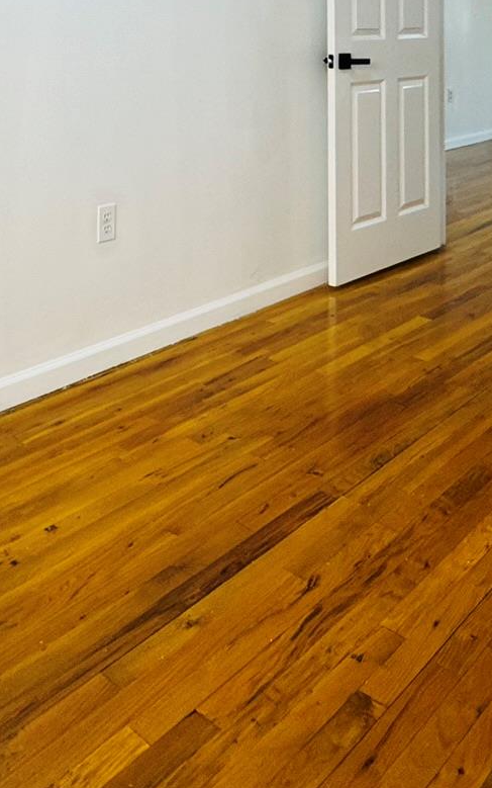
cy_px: 21
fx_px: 837
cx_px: 241
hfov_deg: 32.8
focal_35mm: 39
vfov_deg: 43.9
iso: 100
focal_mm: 2.22
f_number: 2.2
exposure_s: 1/120
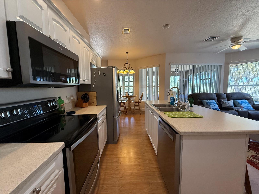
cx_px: 130
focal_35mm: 14
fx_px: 105
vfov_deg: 85.7
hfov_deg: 102.1
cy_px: 97
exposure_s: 1/120
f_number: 2.2
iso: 320
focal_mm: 2.22
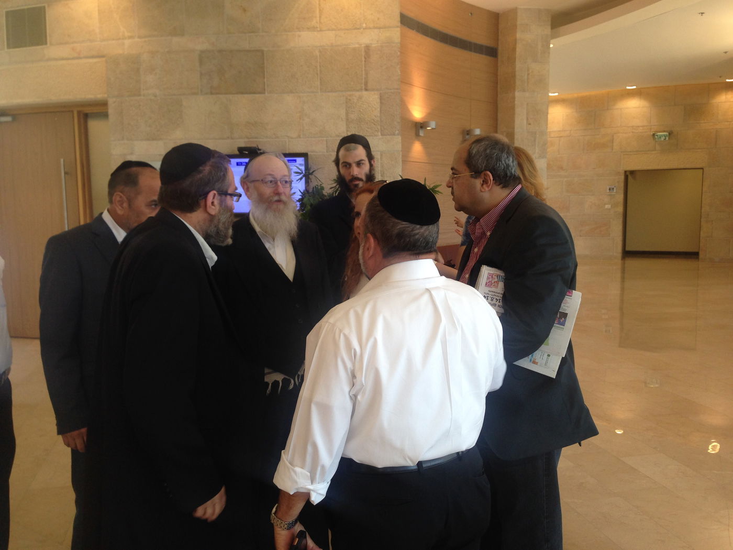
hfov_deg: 55.4
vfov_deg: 42.9
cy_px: 275
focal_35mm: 33
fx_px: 699
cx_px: 366
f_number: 2.4
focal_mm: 4.12
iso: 64
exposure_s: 1/60
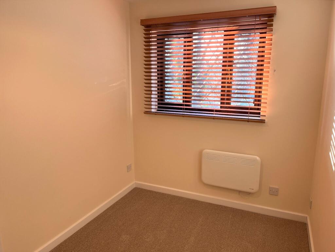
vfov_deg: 53.1
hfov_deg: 67.3
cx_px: 168
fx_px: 252
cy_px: 126
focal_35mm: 26
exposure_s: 1/162
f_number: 1.6
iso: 50
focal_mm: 5.1
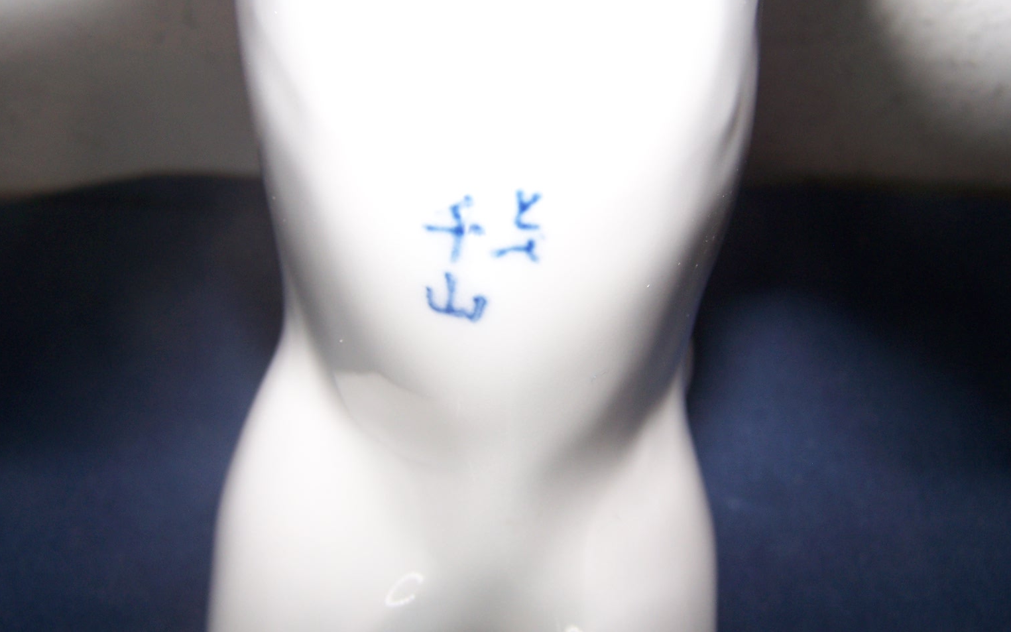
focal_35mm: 41
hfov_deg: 48.2
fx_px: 1130
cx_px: 506
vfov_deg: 31.2
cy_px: 339
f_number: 2.8
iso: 80
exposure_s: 1/60
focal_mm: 6.3
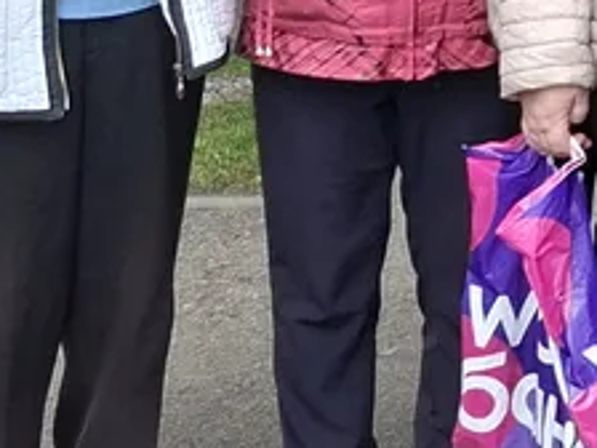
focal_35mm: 154
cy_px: -201
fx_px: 2656
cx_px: 1397
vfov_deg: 9.4
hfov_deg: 11.0
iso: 50
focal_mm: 5.54
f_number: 1.8
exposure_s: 1/397
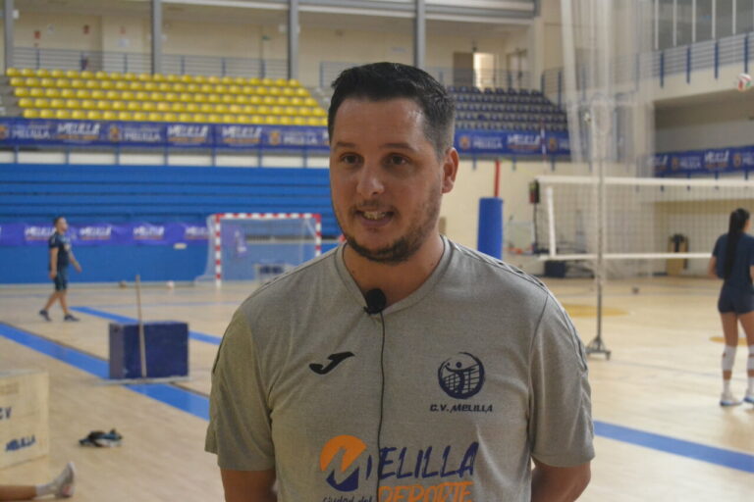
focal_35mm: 68
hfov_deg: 29.9
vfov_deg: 20.2
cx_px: 377
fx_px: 1414
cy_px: 251
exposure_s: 1/250
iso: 3200
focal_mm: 45
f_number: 5.3
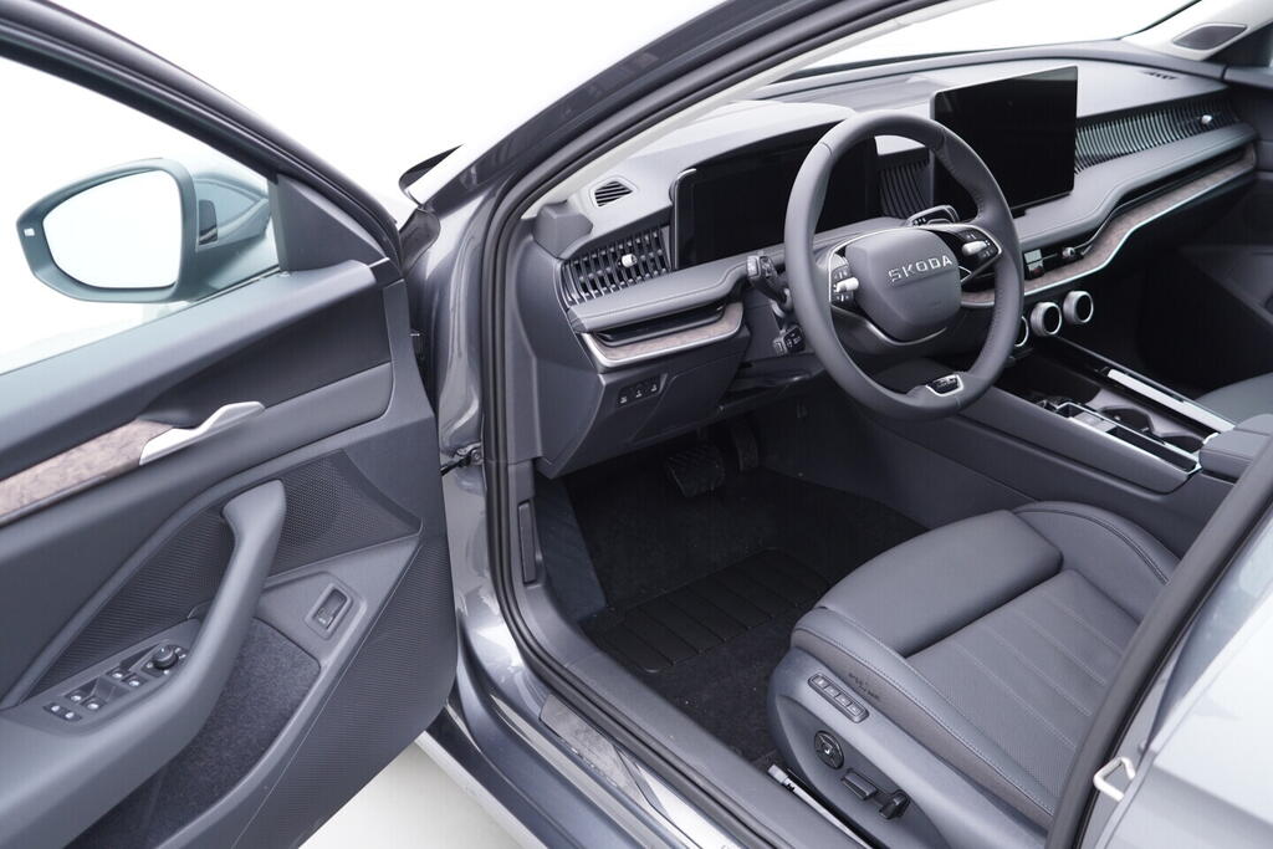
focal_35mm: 36
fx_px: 1273
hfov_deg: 53.1
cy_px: 424
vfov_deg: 36.9
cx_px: 636
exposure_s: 1/40
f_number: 2.8
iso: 320
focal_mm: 24
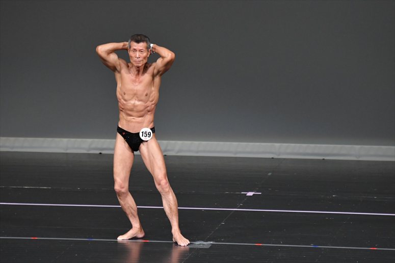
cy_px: 132
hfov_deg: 6.0
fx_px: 3784
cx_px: 198
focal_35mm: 345
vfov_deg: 4.0
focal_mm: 230
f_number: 5.6
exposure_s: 1/400
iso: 4000
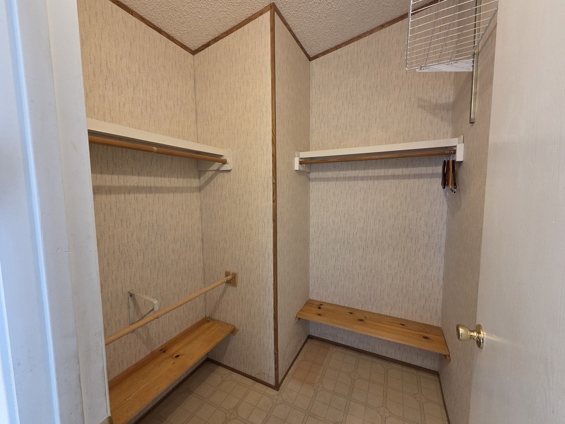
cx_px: 282
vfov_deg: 89.9
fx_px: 212
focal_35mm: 13
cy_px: 212
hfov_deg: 106.2
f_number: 2.2
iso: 400
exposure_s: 1/60
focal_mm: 2.2
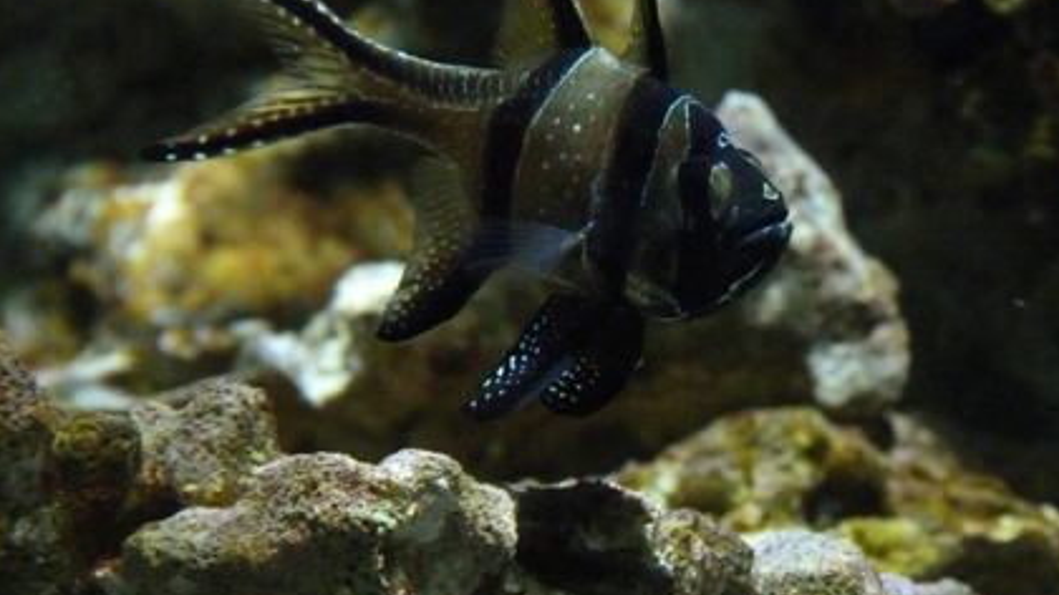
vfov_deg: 5.7
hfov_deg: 10.1
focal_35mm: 213
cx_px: 610
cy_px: 176
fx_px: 5980
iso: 800
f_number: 3.7
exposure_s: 1/25
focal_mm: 28.4
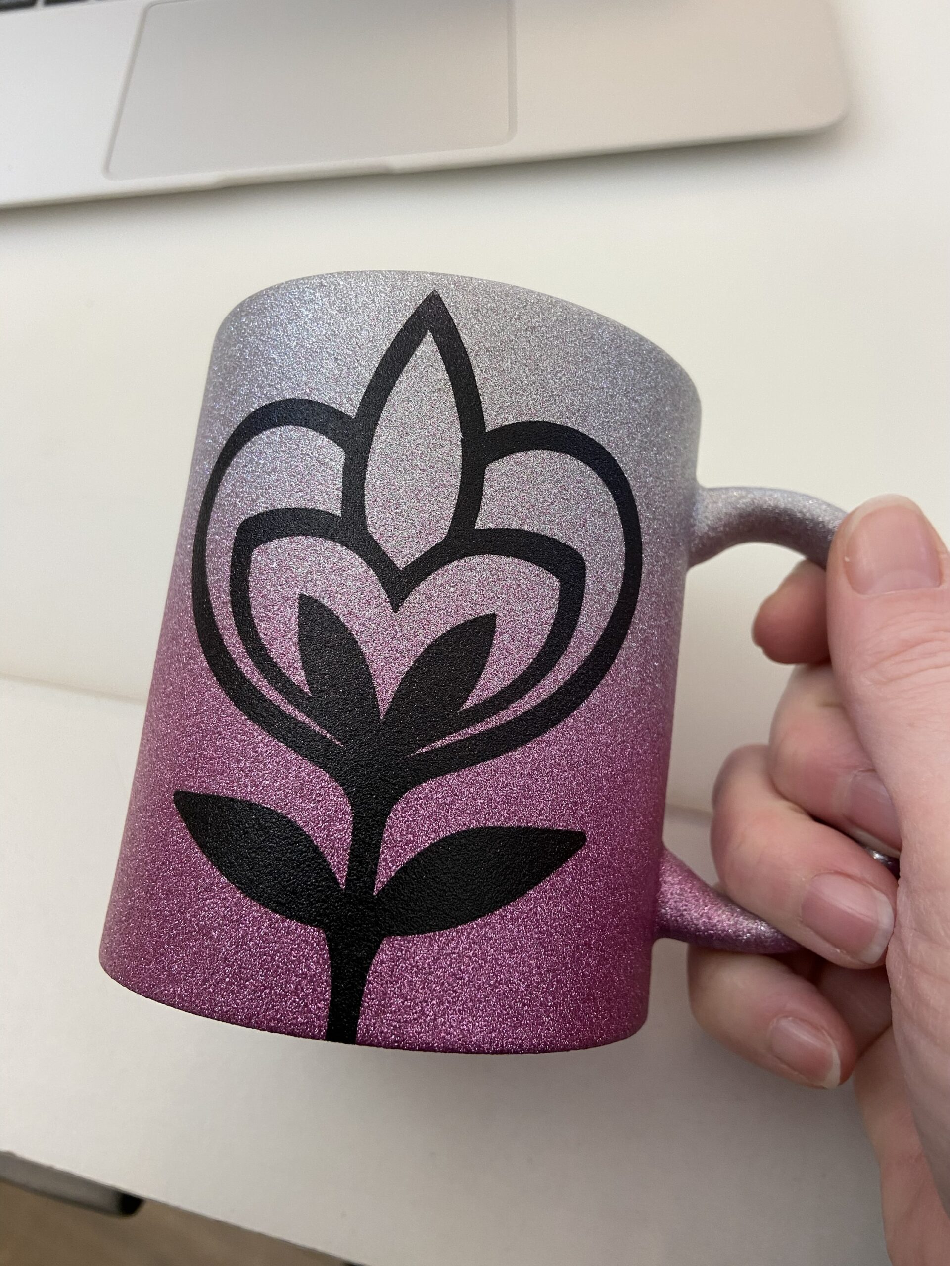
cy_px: 633
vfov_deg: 67.3
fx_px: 951
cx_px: 475
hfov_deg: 53.1
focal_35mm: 26
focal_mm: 4.25
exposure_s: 1/50
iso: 80
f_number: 1.8
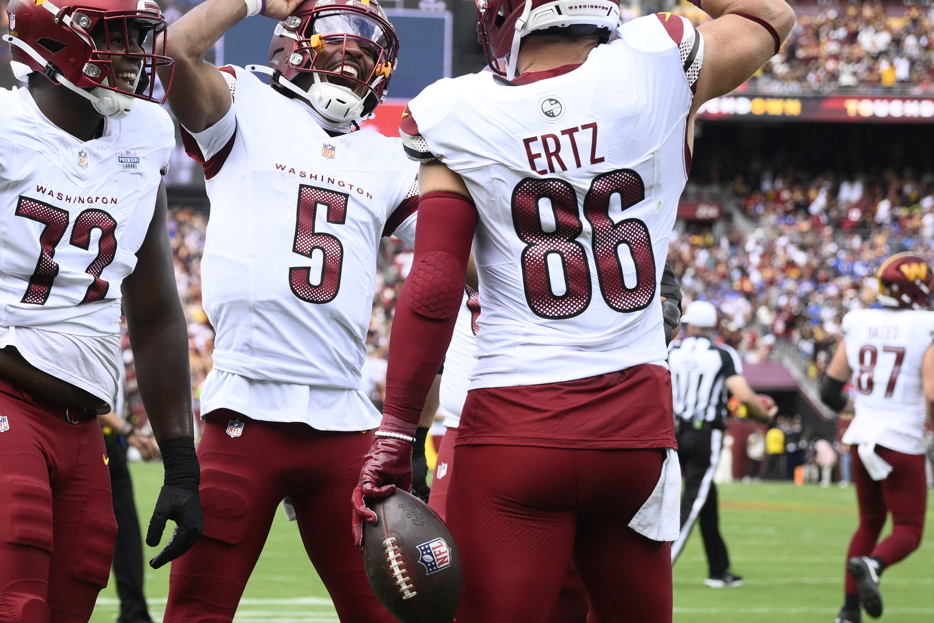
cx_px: 357
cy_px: 273
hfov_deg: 20.8
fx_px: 2542
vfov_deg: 14.0
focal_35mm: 98
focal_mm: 76
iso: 1400
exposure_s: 1/4000
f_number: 4
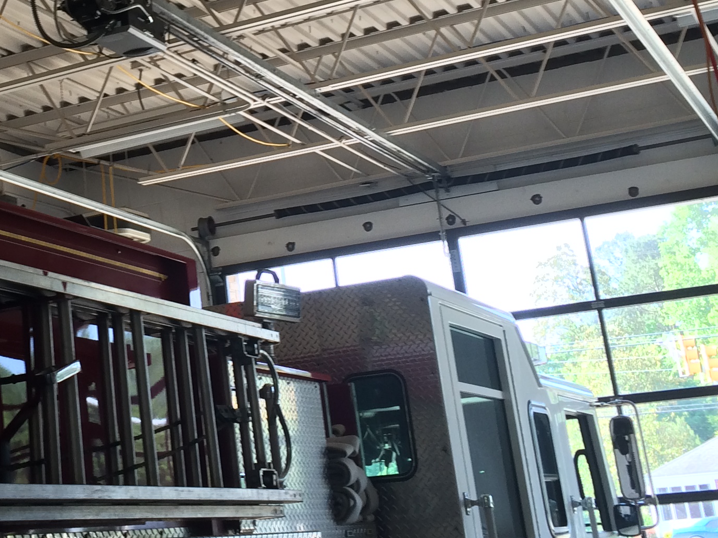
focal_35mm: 69
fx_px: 1431
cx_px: 116
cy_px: 29
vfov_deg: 20.8
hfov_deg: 27.4
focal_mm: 4.15
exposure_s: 1/40
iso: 40
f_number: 2.2
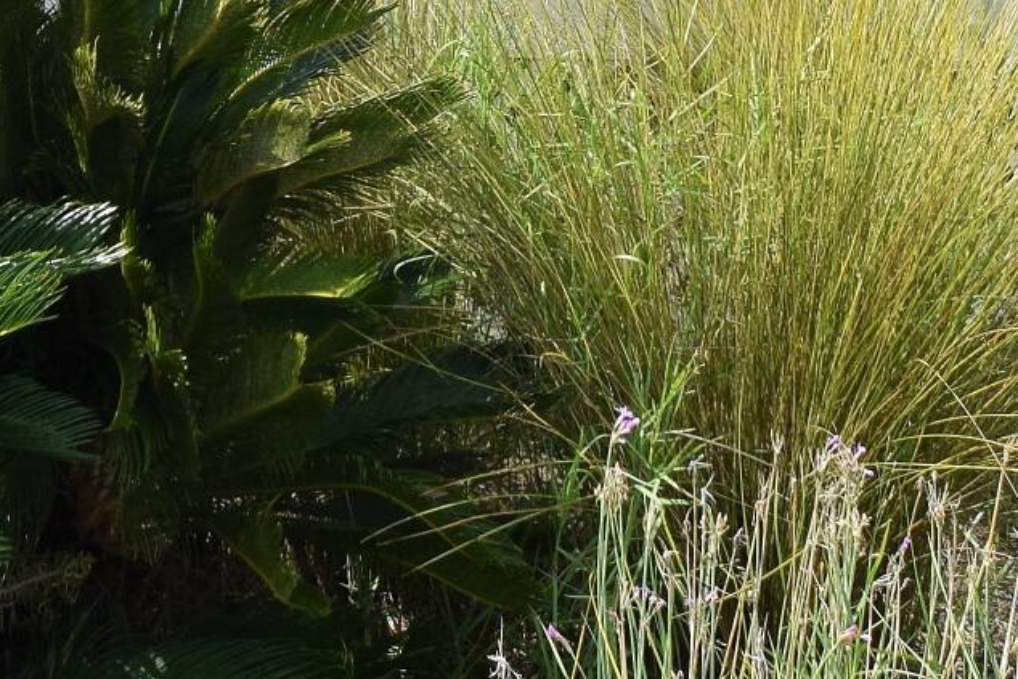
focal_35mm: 71
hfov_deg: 28.1
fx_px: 2008
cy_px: -554
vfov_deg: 16.1
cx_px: 275
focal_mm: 10
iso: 200
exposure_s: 1/320
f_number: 9
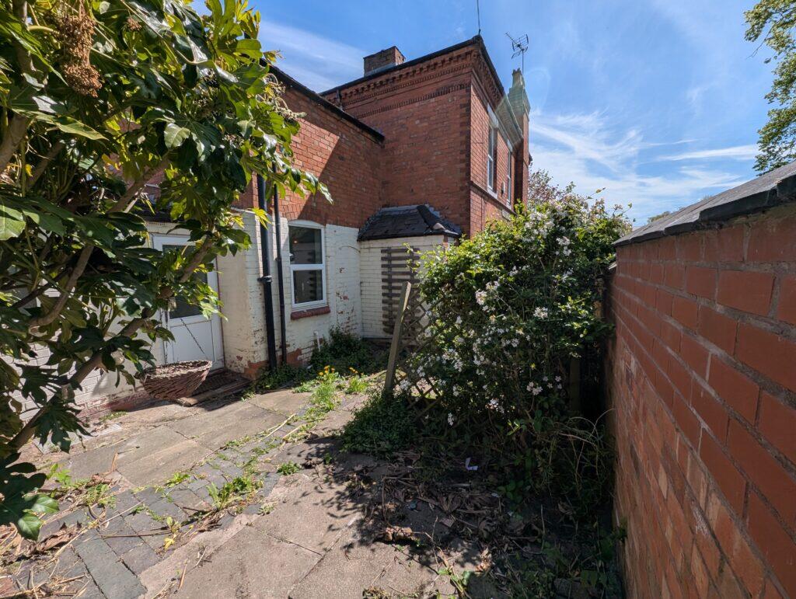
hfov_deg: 106.1
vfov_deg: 90.1
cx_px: 398
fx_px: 299
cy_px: 300
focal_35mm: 13
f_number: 2.2
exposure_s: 1/2053
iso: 47
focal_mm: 1.95
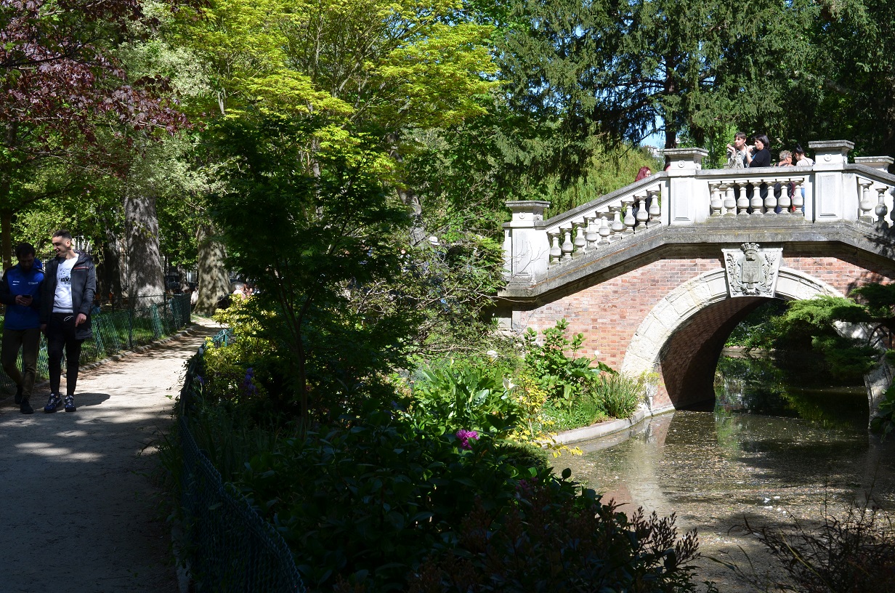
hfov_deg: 37.9
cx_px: 448
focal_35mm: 52
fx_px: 1303
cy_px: 296
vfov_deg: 25.6
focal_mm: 35
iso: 180
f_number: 8
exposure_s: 1/250
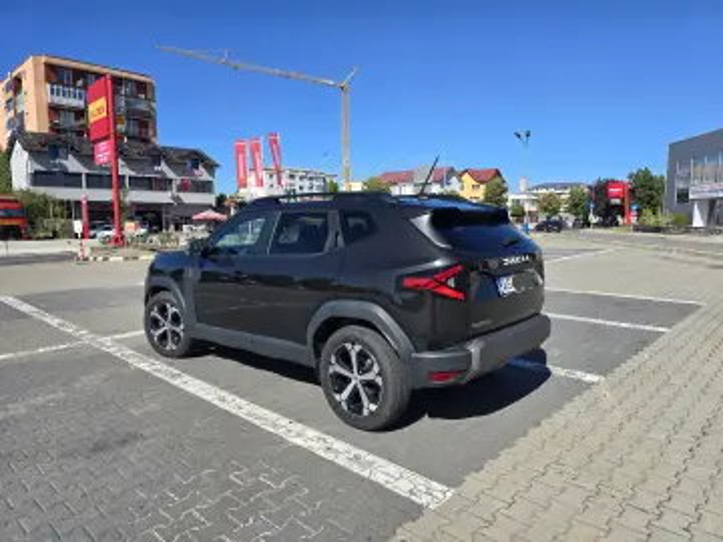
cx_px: 362
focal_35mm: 23
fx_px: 480
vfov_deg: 58.9
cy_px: 271
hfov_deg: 73.9
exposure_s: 1/833
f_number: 1.7
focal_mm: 6.3
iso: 12
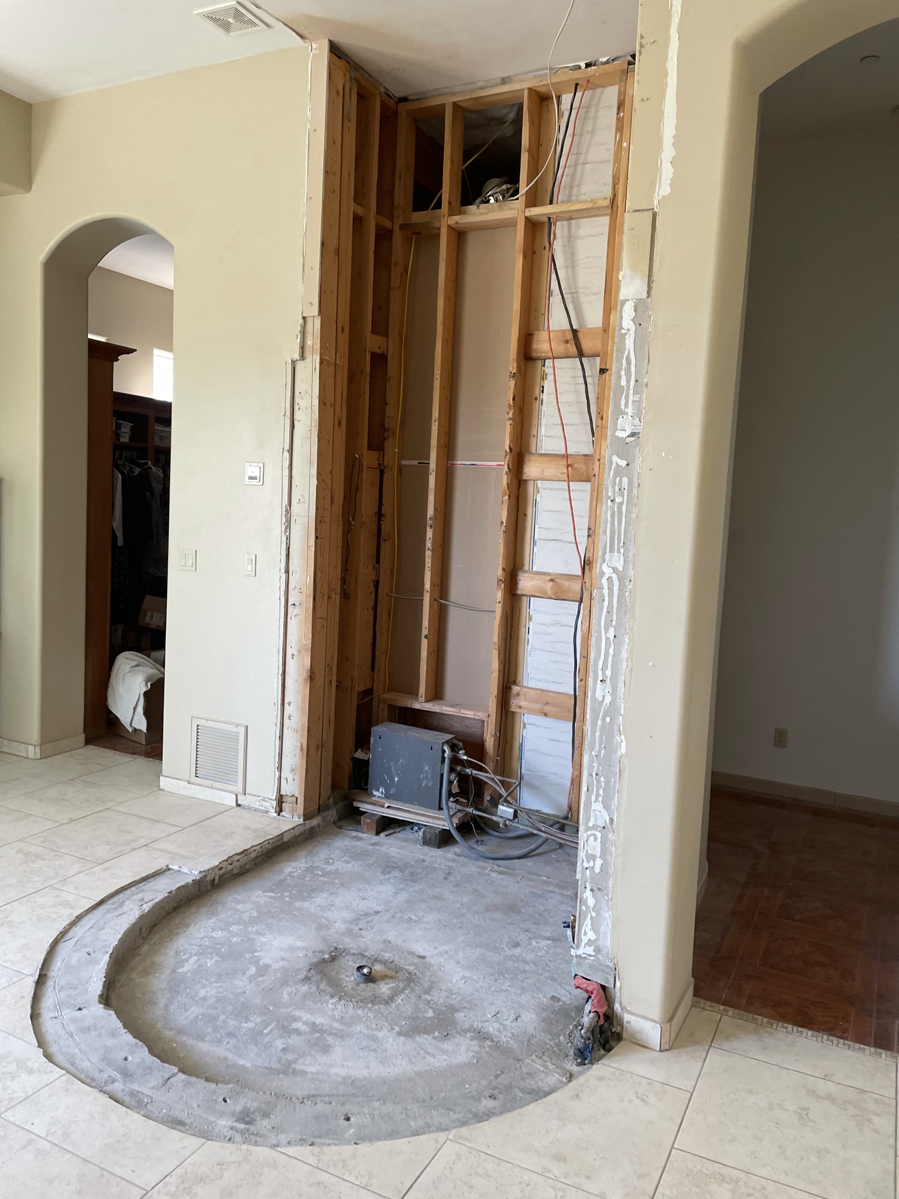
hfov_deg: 53.1
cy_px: 600
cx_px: 450
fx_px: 900
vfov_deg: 67.3
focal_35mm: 26
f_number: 1.6
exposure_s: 1/110
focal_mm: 4.2
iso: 125
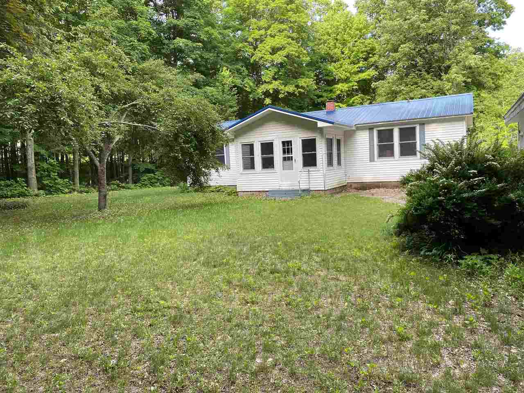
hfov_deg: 67.3
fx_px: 394
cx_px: 262
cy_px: 196
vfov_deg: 53.1
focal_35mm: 26
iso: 32
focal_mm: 4.25
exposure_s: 1/143
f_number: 1.8
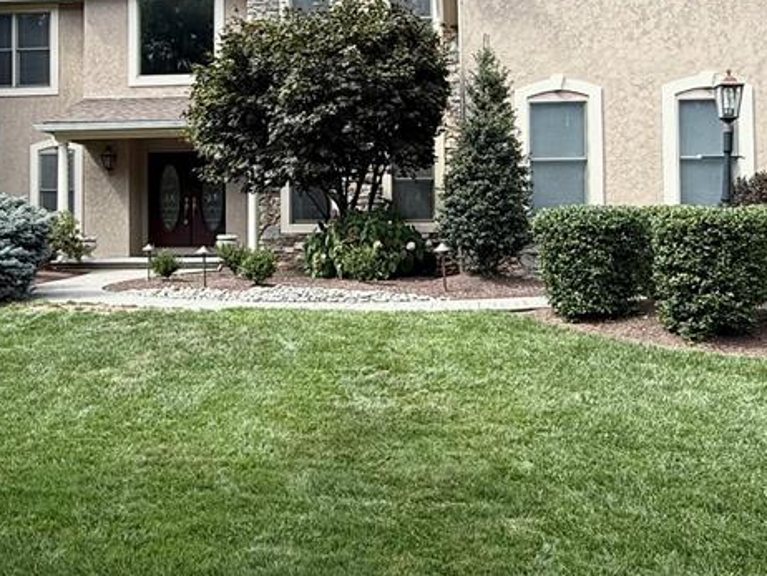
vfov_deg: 42.6
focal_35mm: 31
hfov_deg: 58.0
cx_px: 322
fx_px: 687
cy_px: 86
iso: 64
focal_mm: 2.22
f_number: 2.2
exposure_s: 1/472
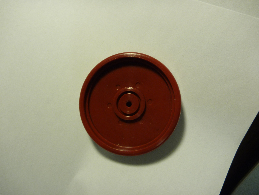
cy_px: 98
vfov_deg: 49.7
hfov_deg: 63.4
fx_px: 209
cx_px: 130
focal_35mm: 28
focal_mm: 4.9
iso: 125
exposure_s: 1/30
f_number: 3.3
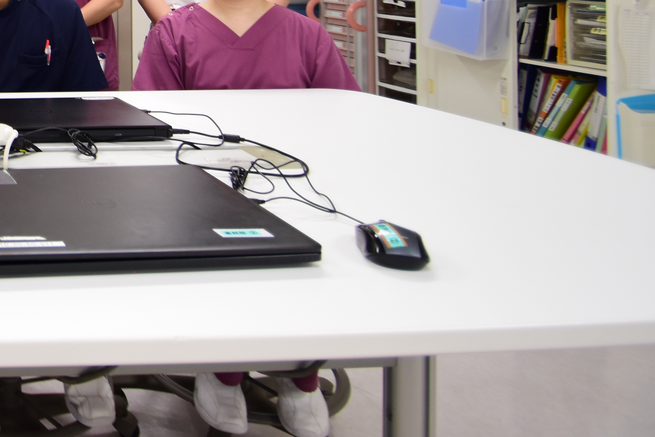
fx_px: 673
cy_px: -72
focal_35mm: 37
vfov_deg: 31.0
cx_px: -99
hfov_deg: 39.9
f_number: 4.5
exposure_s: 1/80
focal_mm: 10
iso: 400
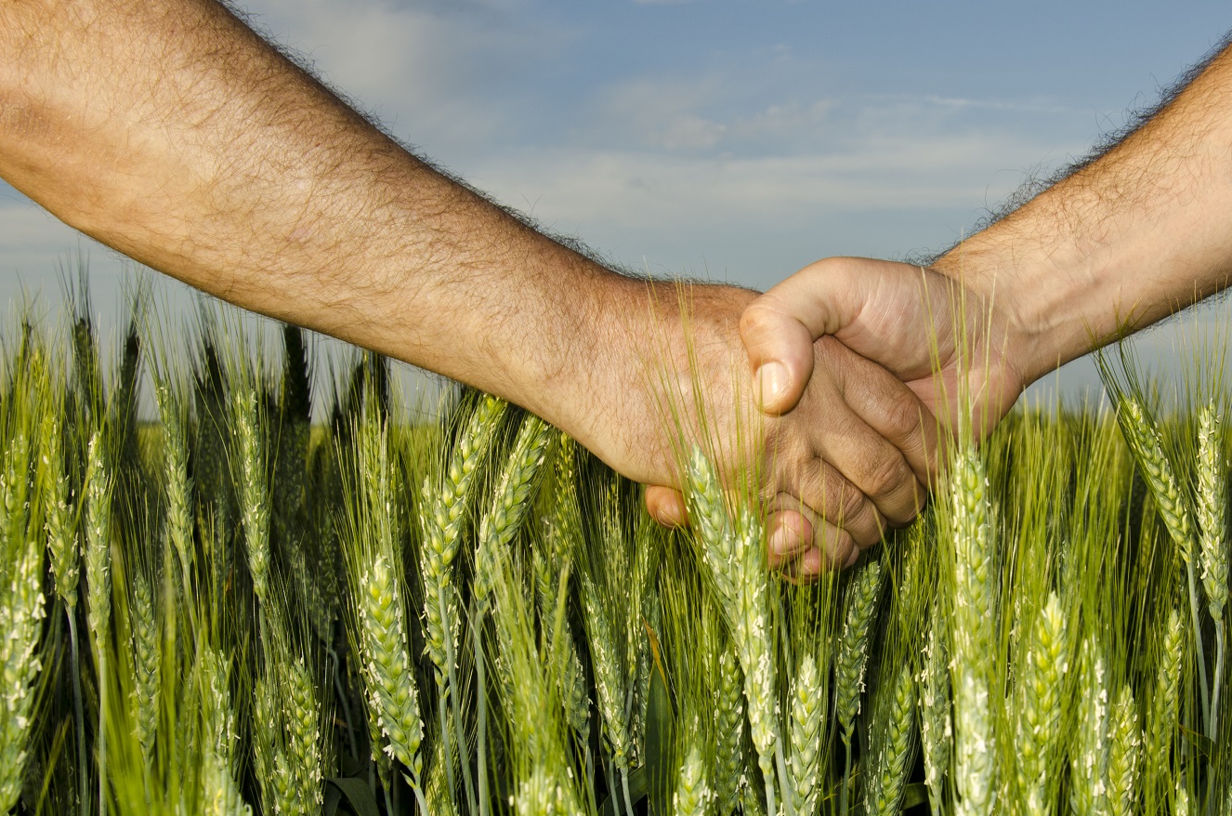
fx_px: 1946
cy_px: 495
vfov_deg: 23.6
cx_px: 827
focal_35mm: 57
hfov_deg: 34.8
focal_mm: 28
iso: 160
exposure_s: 1/125
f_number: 11
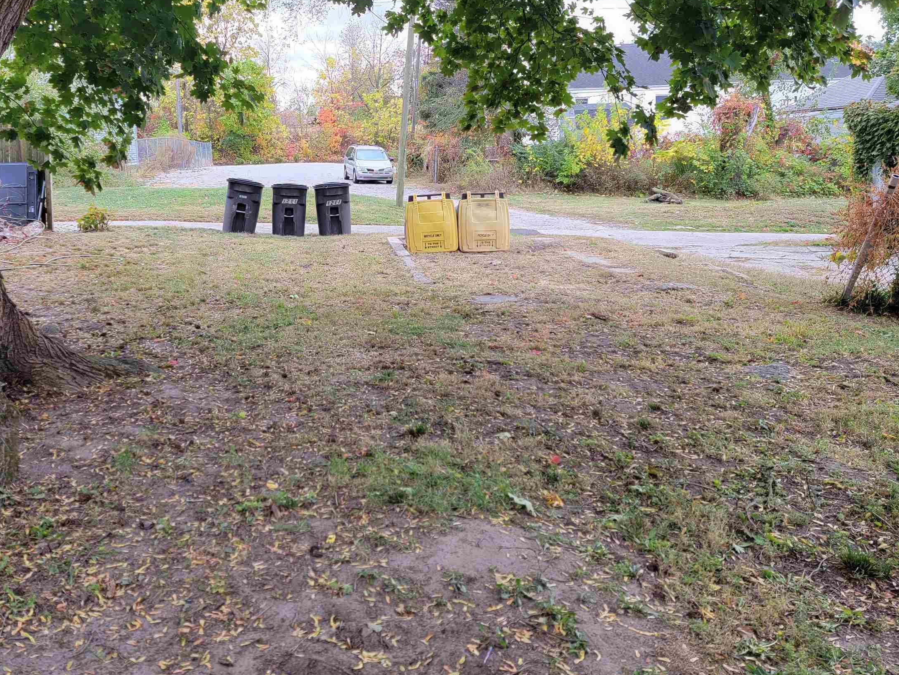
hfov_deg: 53.2
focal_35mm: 34
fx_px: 883
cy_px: 253
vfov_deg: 41.5
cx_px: 324
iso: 32
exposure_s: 1/120
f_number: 1.8
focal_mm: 6.7
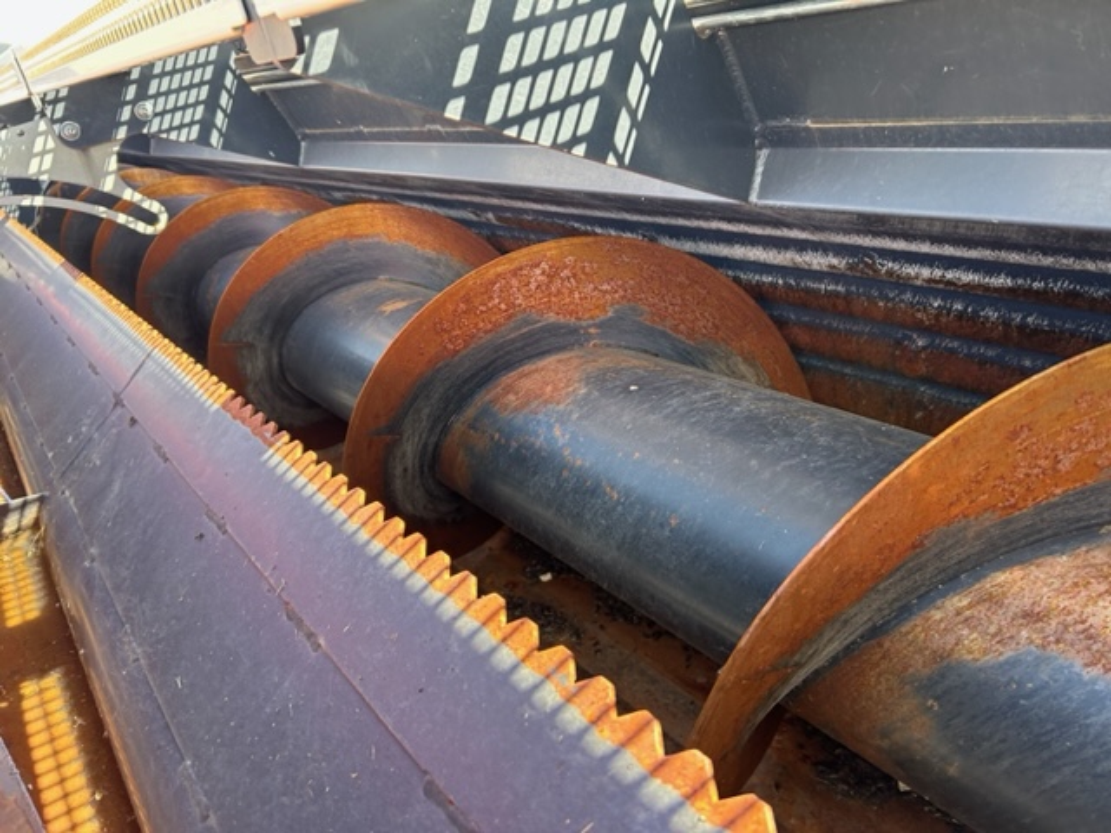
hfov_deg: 67.3
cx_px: 556
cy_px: 416
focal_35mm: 26
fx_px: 834
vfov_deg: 53.1
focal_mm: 5.7
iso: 64
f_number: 1.5
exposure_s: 1/165
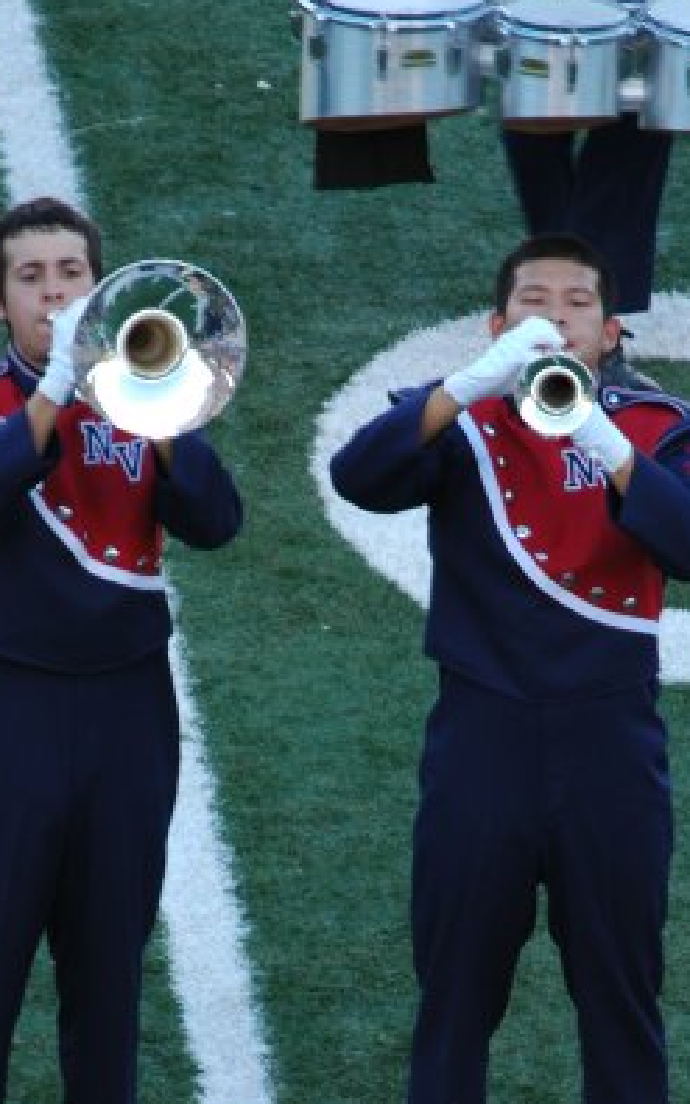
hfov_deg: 1.4
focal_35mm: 928
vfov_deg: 2.3
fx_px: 27911
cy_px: 822
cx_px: 300
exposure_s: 1/125
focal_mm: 400
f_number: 5.6
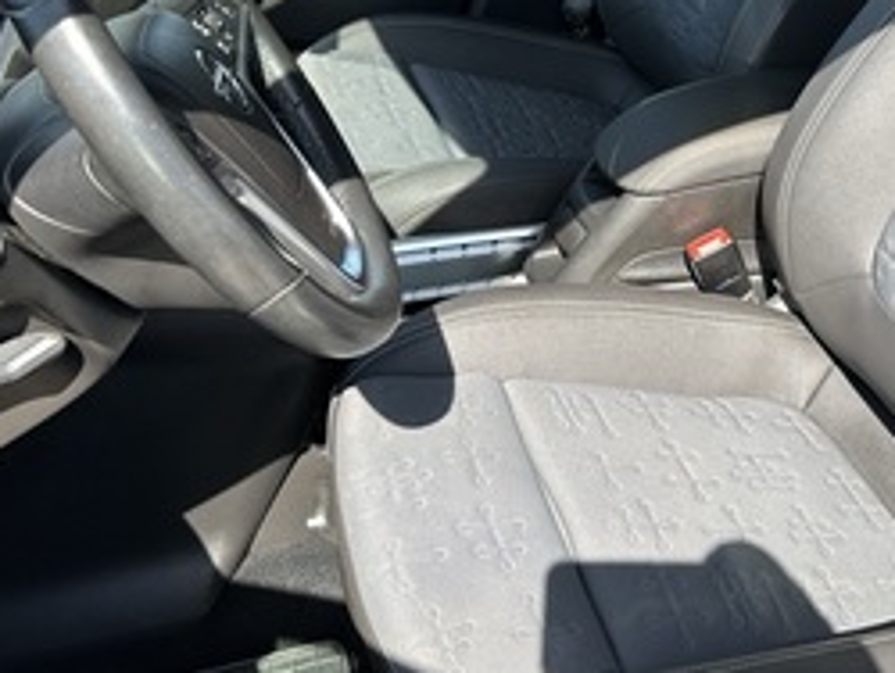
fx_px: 1190
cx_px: 616
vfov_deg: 31.2
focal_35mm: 46
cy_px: 200
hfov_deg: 40.6
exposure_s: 1/829
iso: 80
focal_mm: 6.86
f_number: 1.78
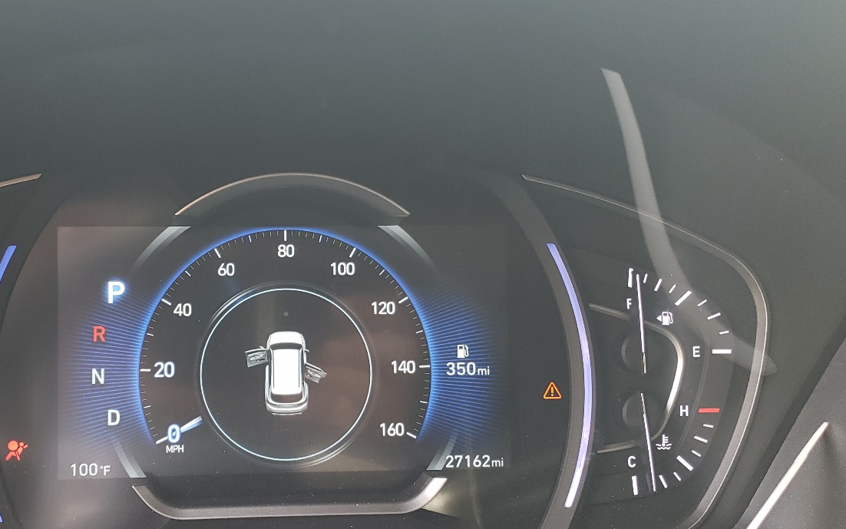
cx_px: 274
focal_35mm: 40
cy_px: 277
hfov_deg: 48.4
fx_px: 922
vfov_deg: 32.0
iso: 67
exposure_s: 1/60.2
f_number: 1.5
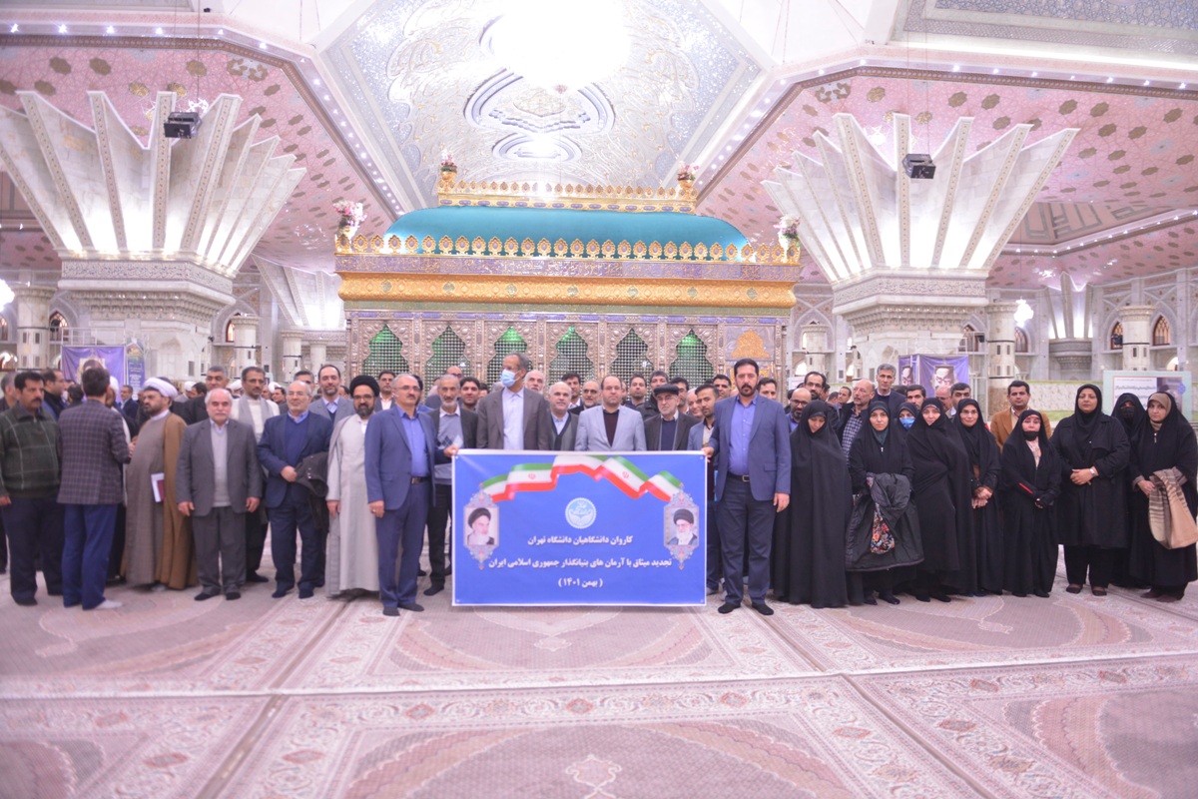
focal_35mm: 24
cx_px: 599
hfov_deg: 73.7
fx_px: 799
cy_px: 400
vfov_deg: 53.1
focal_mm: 24
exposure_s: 1/50
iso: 1600
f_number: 2.8
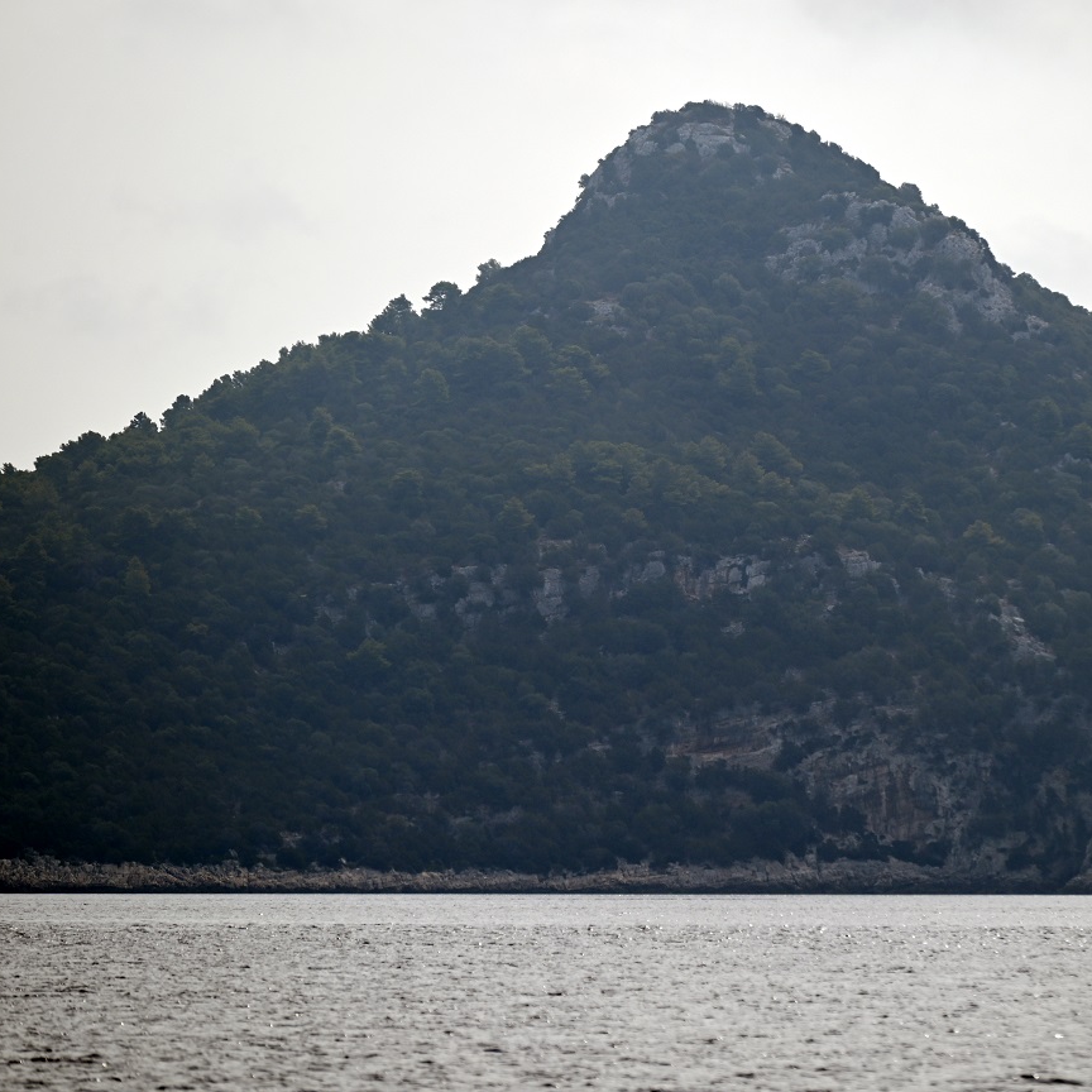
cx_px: 784
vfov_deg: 6.0
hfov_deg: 6.0
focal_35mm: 294
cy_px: 545
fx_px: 10493
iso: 100
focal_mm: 230
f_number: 6.3
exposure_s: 1/1250
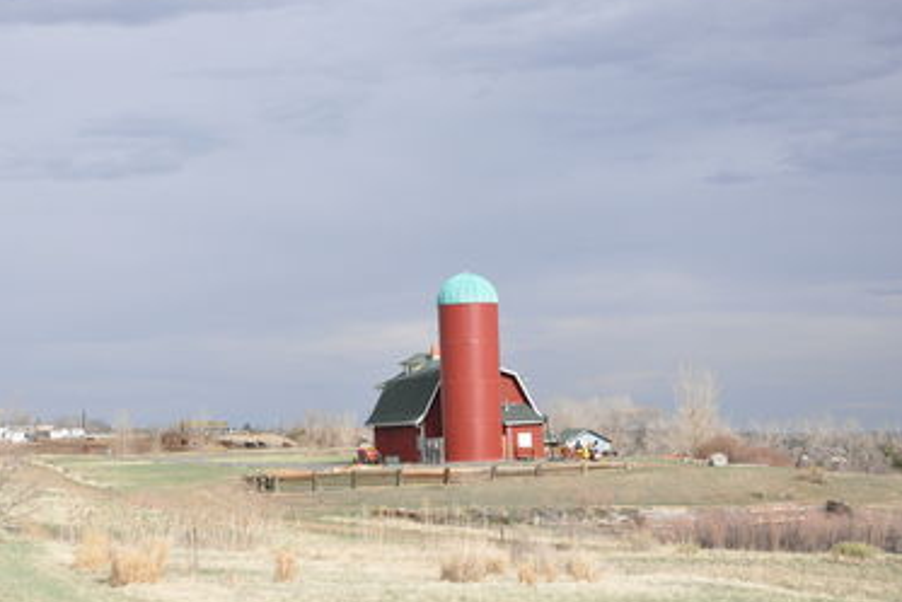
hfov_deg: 23.4
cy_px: 326
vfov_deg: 15.7
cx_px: 386
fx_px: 2181
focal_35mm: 87
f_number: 8
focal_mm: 48
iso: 1600
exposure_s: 1/4000
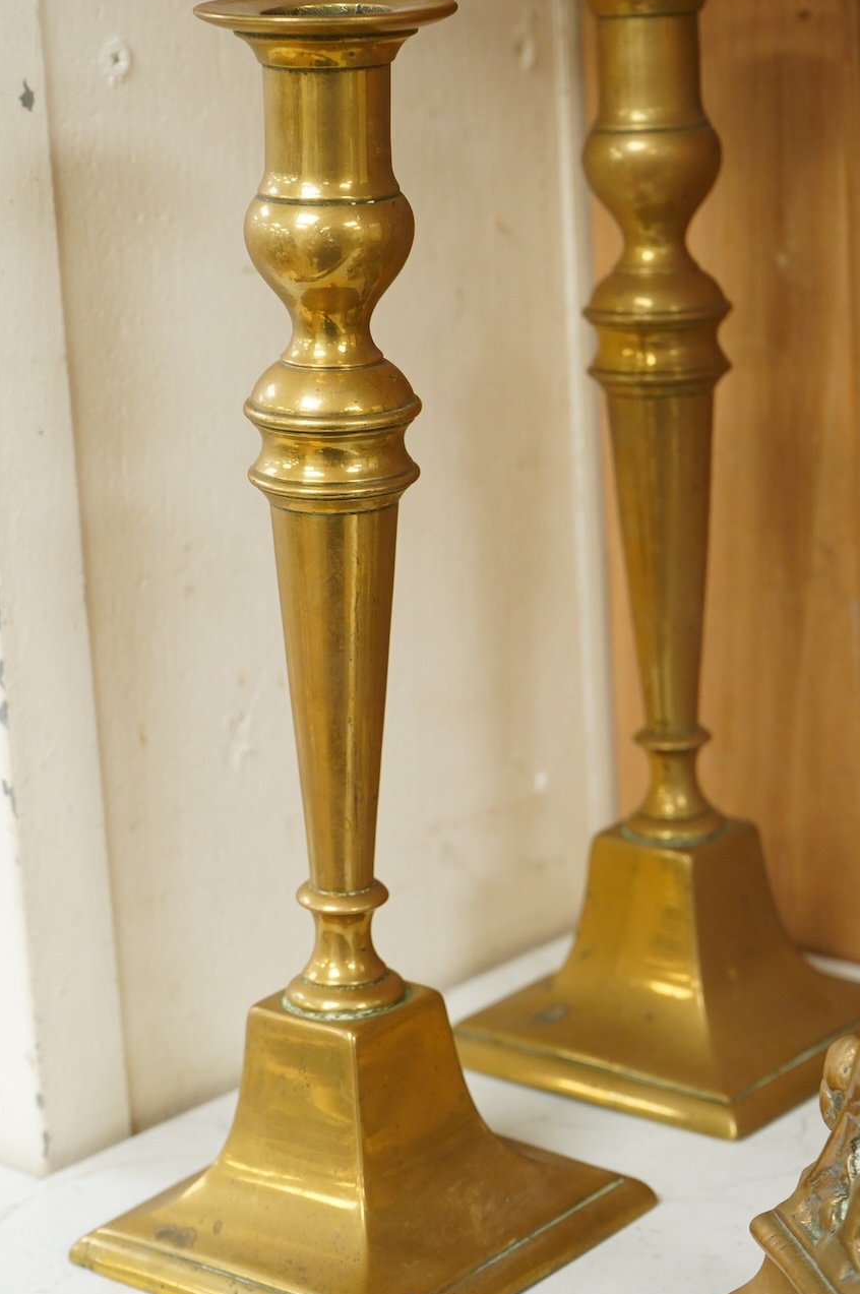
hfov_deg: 17.7
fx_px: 2765
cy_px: 565
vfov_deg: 26.3
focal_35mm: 77
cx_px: 465
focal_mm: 57
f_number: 7.1
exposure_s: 1/80
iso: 2500
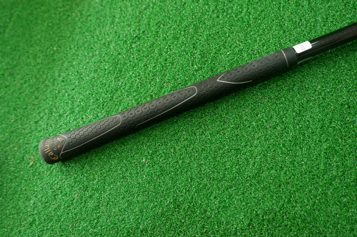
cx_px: 178
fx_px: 317
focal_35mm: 32
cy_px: 118
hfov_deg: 58.8
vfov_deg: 41.0
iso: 3200
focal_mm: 21.5
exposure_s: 1/45
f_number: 4.2
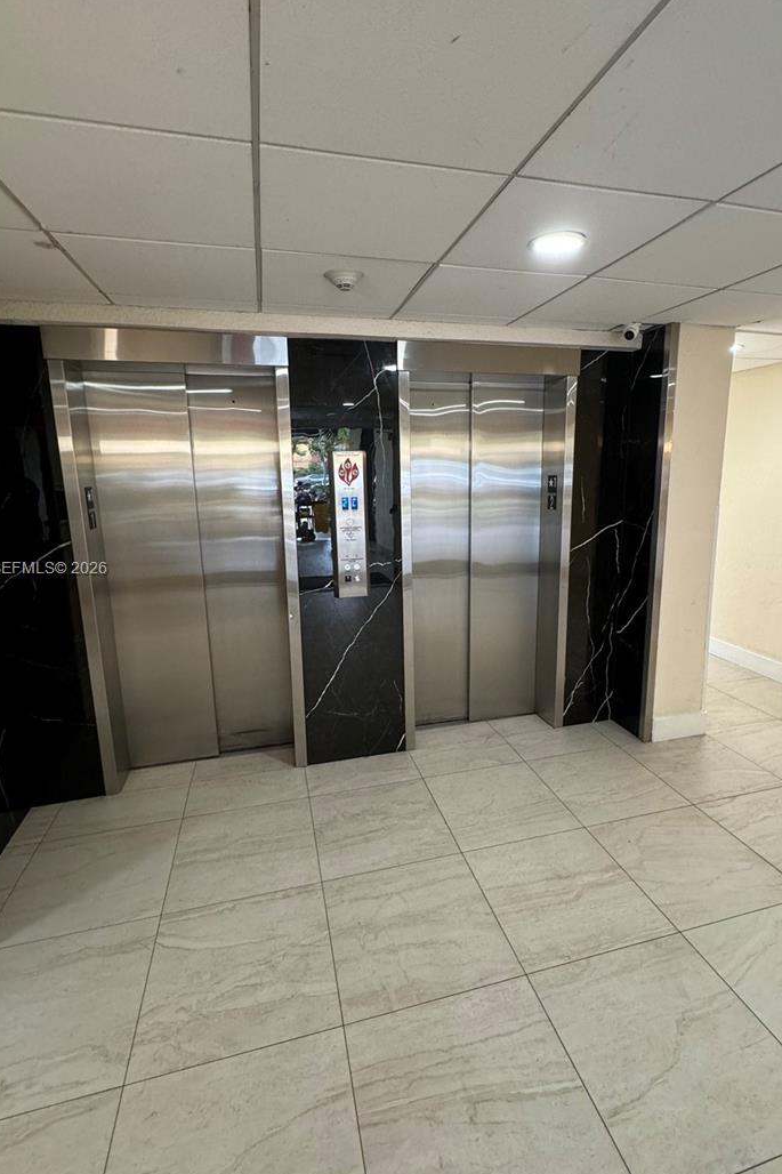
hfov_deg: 70.4
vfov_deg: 93.3
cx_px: 410
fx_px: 554
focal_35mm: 17
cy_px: 570
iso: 250
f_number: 2.2
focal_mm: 2.22
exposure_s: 1/60
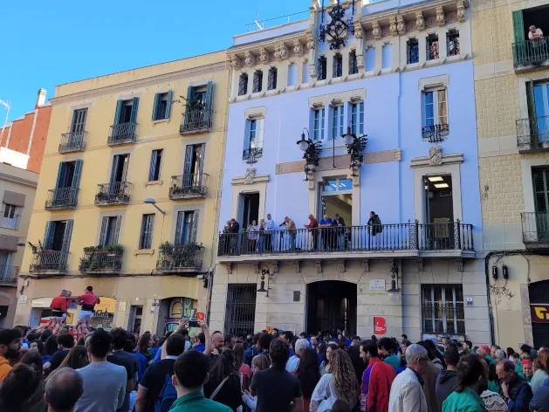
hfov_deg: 58.0
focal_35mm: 31
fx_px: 492
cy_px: 179
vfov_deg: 45.4
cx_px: 320
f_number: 1.8
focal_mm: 5.4
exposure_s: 1/538
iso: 40
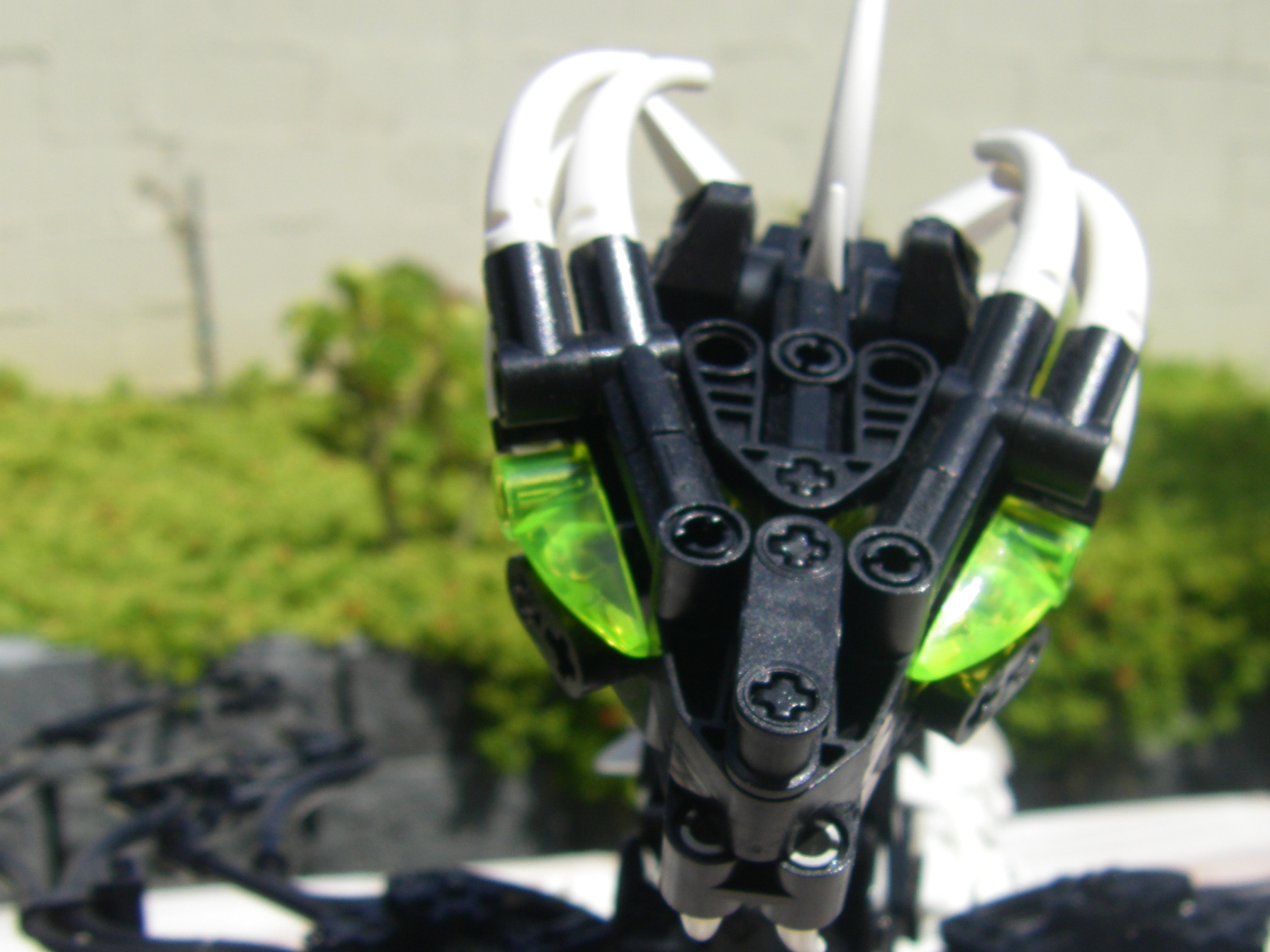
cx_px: 745
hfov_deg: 34.9
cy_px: 539
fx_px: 2018
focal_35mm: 55
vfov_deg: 26.5
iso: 64
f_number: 7
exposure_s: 1/250
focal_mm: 6.3
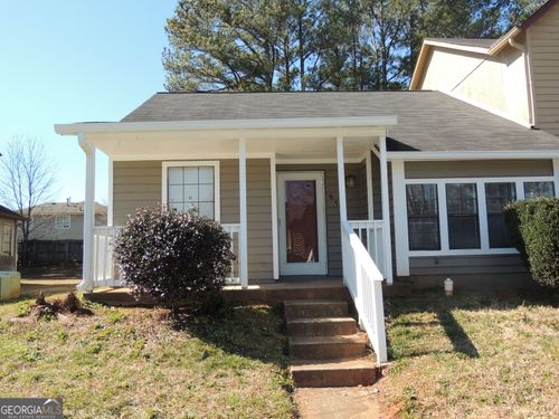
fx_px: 484
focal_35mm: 30
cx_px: 280
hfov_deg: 60.0
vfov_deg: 46.8
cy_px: 210
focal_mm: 5.3
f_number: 3.1
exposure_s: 1/400
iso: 100
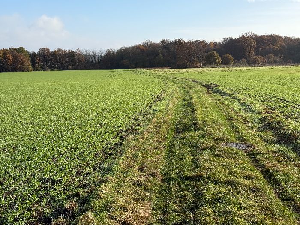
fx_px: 416
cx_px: 150
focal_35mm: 48
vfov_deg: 30.3
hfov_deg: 39.7
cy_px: 112
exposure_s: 1/3534
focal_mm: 6.76
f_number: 1.78
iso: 64
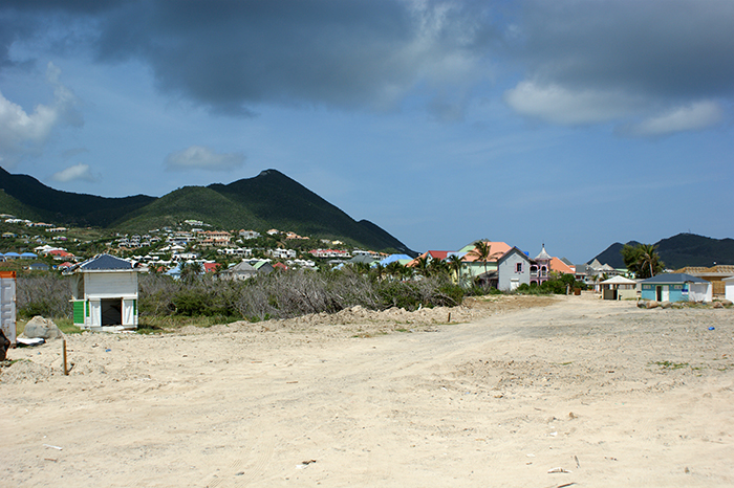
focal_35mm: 42
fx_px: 856
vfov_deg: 31.9
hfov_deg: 46.4
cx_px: 367
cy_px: 244
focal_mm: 28
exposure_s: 1/1250
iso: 100
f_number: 5.6
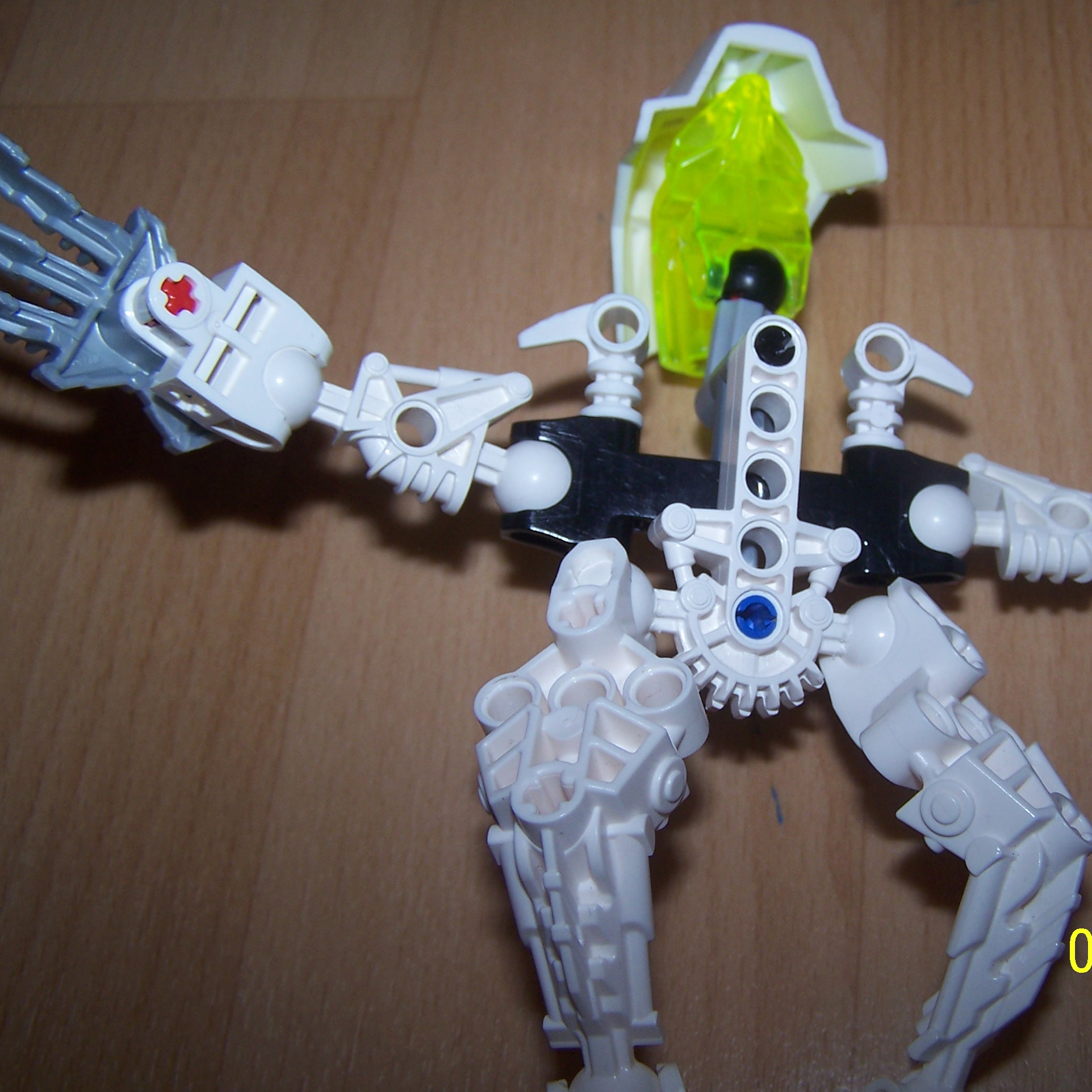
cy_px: 548
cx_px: 700
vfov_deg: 37.6
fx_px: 1606
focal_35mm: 45
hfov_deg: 37.3
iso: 80
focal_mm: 6.3
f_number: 2.8
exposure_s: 1/60
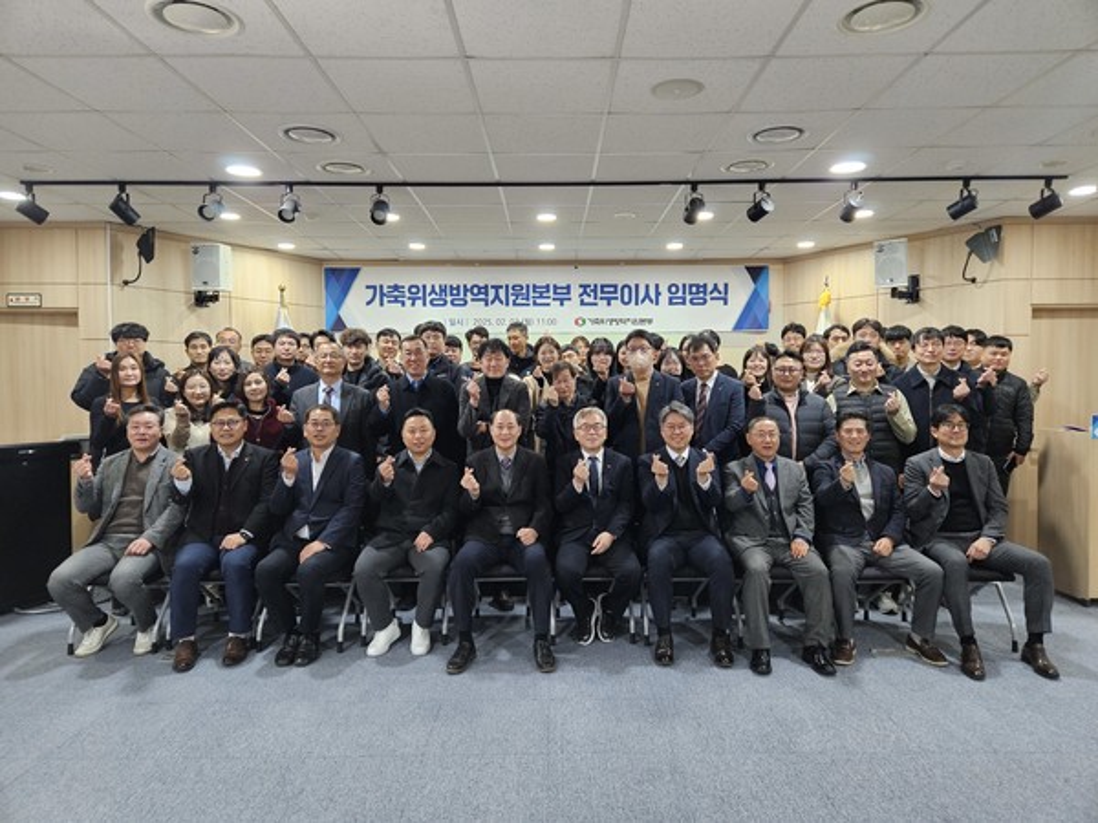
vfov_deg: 58.9
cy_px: 412
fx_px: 730
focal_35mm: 23
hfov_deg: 73.9
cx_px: 549
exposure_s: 1/120
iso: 640
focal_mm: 5.4
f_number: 1.8
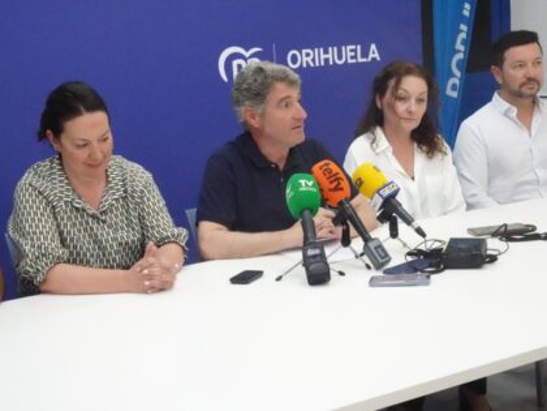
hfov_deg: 31.2
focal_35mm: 62
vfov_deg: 23.7
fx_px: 980
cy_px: 206
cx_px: 274
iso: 1600
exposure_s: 1/100
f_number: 4.5
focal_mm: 9.87
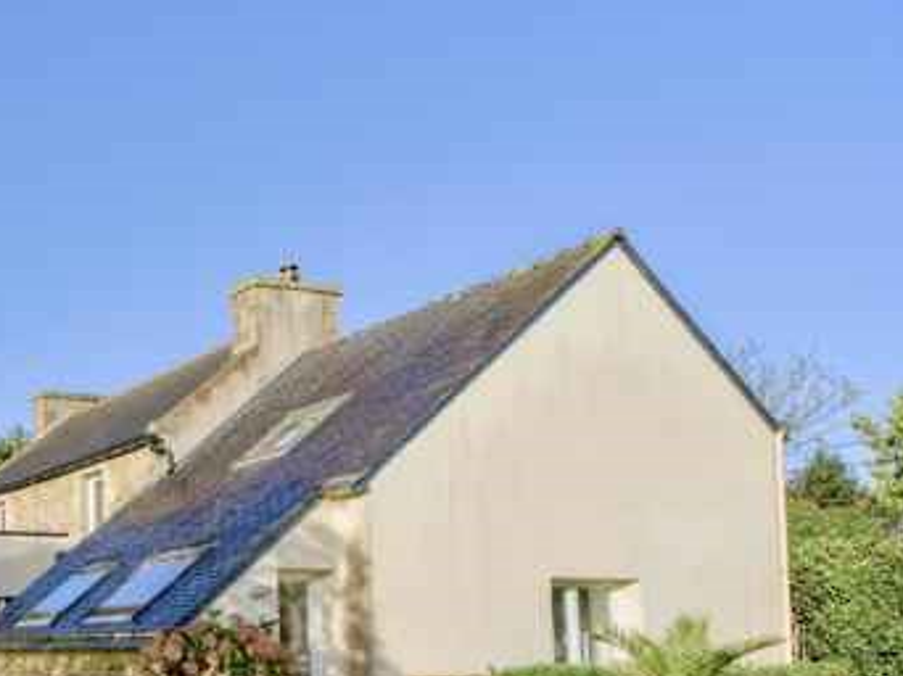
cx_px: -143
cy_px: 593
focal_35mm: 36
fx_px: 938
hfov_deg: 39.5
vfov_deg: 37.3
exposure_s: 1/4000
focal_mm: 16
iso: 800
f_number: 8
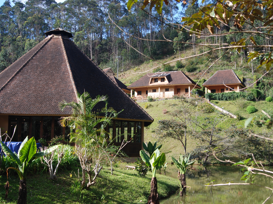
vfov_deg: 31.5
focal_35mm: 46
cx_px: 152
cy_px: 102
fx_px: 363
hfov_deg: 41.2
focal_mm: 28
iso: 110
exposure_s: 1/125
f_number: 5.6
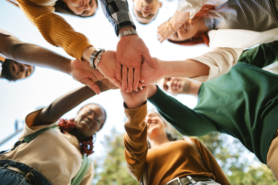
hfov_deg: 73.7
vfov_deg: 53.1
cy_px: 92
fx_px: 185
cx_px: 139
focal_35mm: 24
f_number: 1.4
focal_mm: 24
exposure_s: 1/500
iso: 320
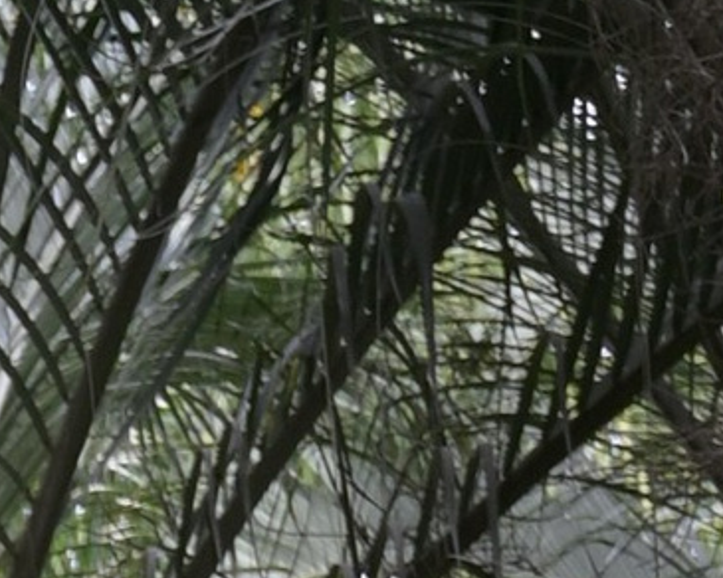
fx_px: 6867
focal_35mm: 321
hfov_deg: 5.5
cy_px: 2791
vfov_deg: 4.3
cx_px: -1795
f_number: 3.5
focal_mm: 32.5
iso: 250
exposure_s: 1/160
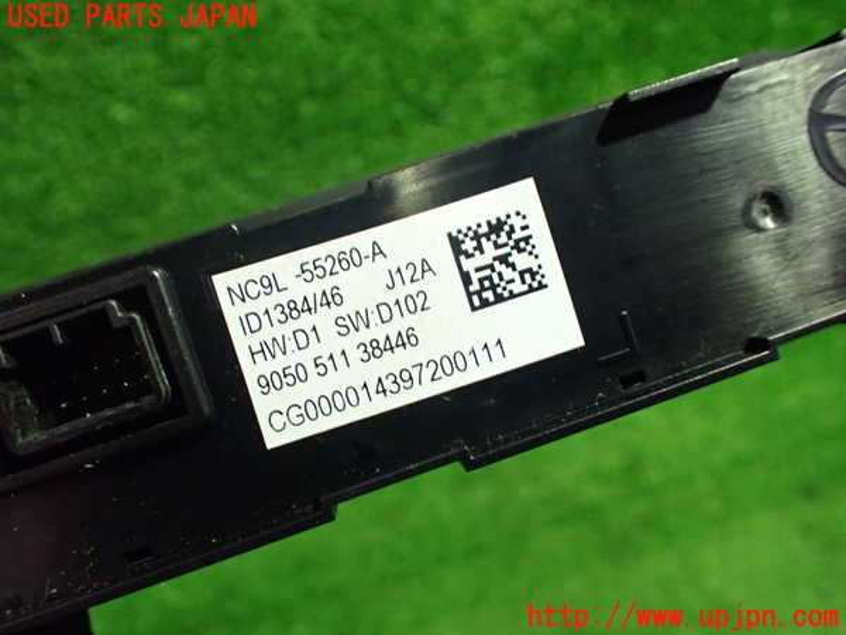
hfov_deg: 60.0
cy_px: 318
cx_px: 423
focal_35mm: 30
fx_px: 733
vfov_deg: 46.8
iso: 800
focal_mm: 5.4
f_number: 2.3
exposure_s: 1/80
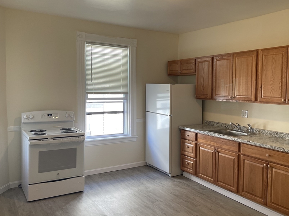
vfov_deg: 42.9
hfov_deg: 55.0
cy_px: 102
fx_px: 275
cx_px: 170
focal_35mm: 33
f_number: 1.6
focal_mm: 5.1
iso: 125
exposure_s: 1/120
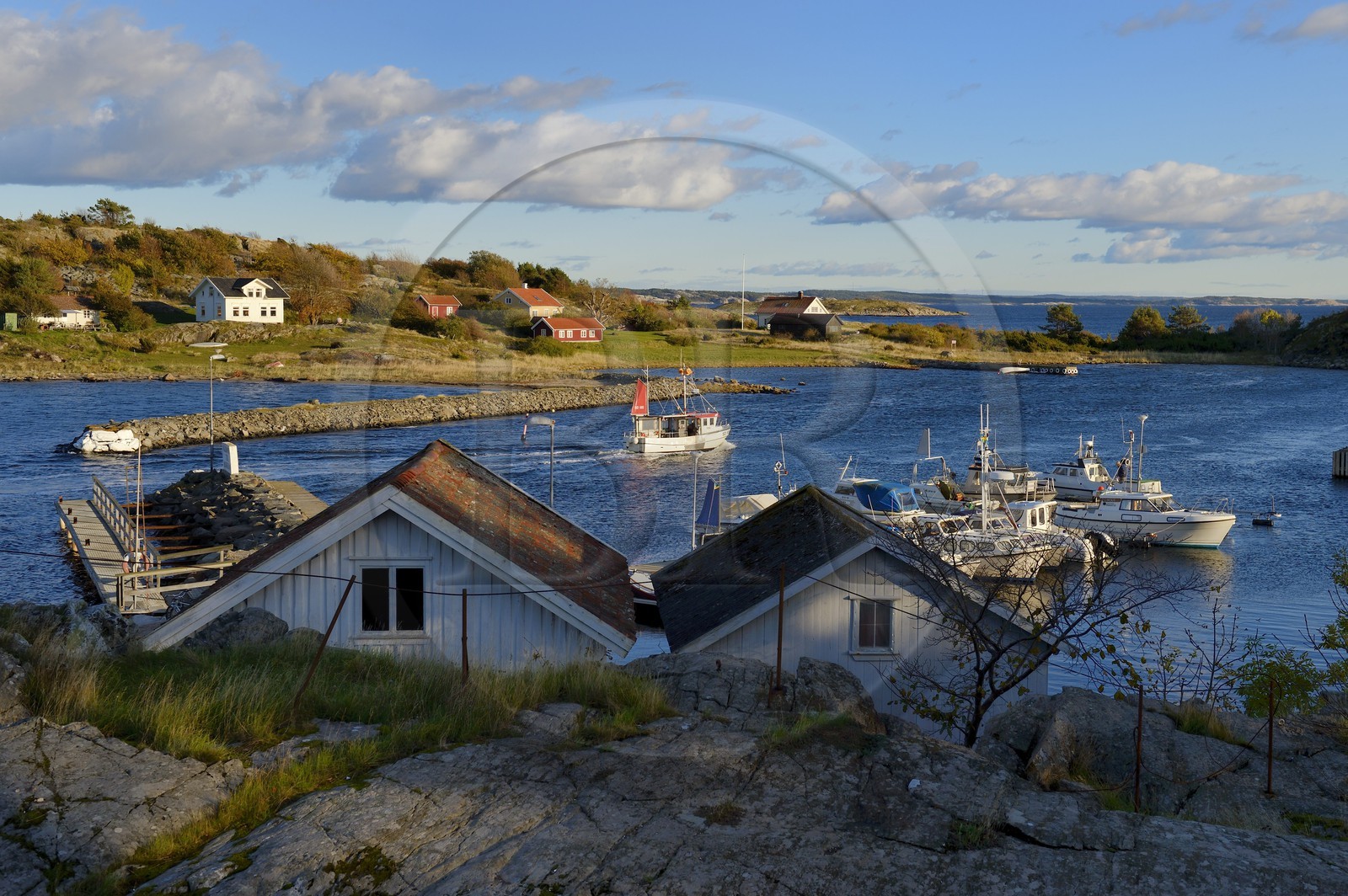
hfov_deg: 41.1
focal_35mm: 48
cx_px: 674
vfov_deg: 28.0
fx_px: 1796
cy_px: 448
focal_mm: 48
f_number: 9
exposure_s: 1/250
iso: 200
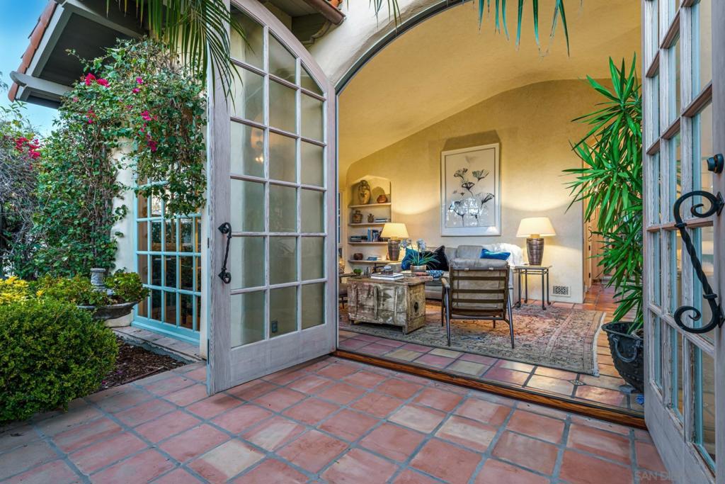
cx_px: 362
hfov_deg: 93.3
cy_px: 242
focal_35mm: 17
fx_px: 342
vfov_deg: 70.5
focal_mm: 17
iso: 100
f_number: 7.1
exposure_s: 1/15
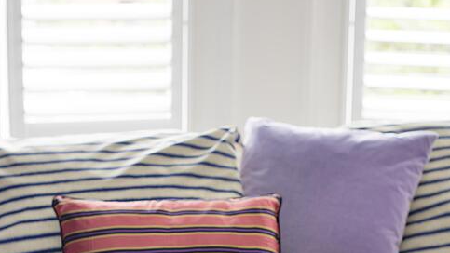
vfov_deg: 12.5
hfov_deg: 22.7
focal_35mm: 94
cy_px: 319
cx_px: 217
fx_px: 1122
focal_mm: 50
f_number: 3.5
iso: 100
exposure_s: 1/40
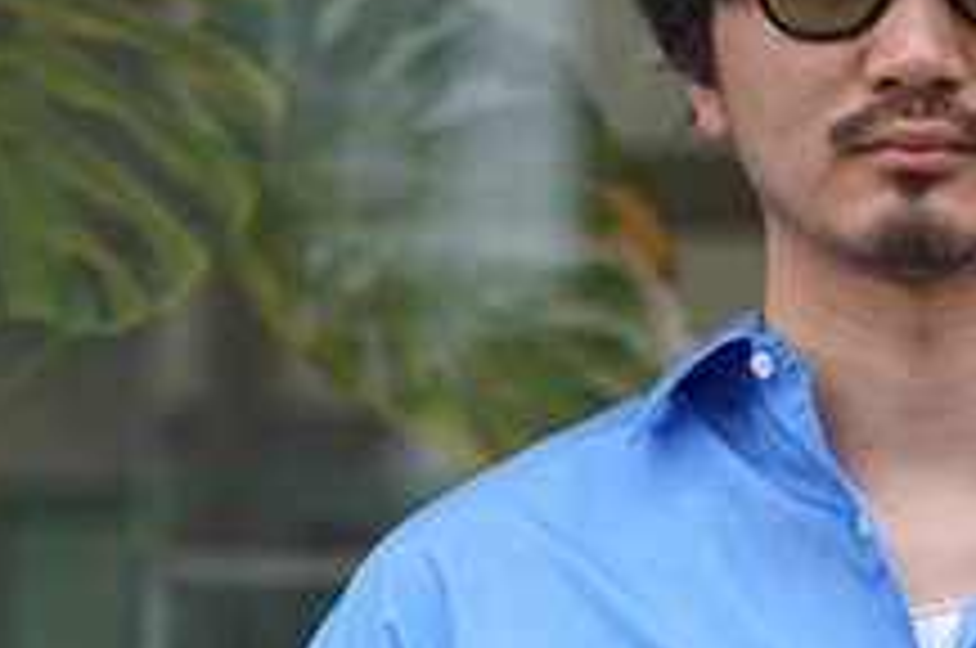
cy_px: 1145
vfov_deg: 6.6
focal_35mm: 203
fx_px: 5495
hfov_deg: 10.1
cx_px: 477
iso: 100
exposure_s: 1/500
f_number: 1.8
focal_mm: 55
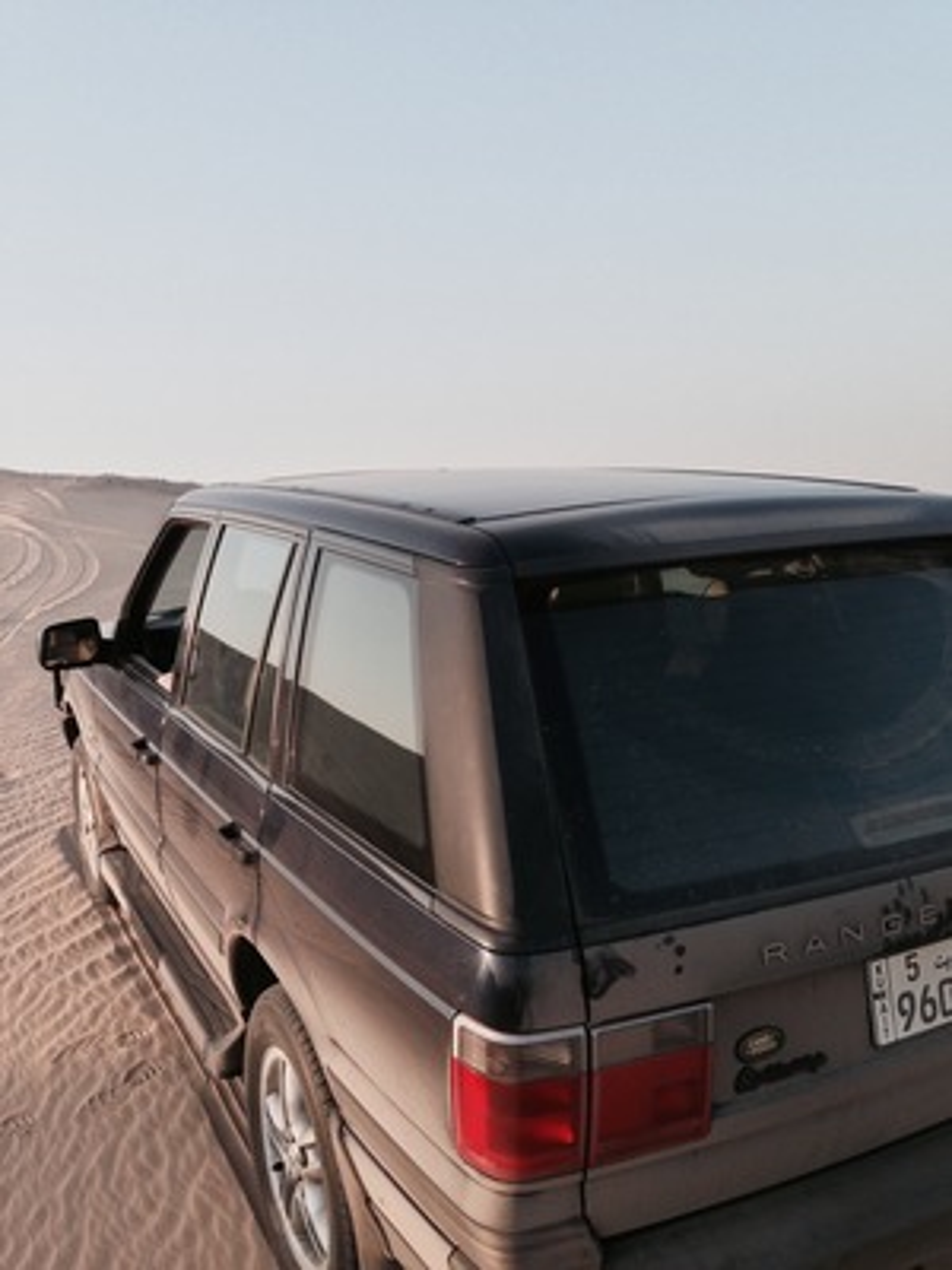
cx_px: 476
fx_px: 1210
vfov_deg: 55.4
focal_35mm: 33
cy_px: 635
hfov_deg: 42.9
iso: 50
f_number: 2.4
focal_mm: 4.12
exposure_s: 1/343
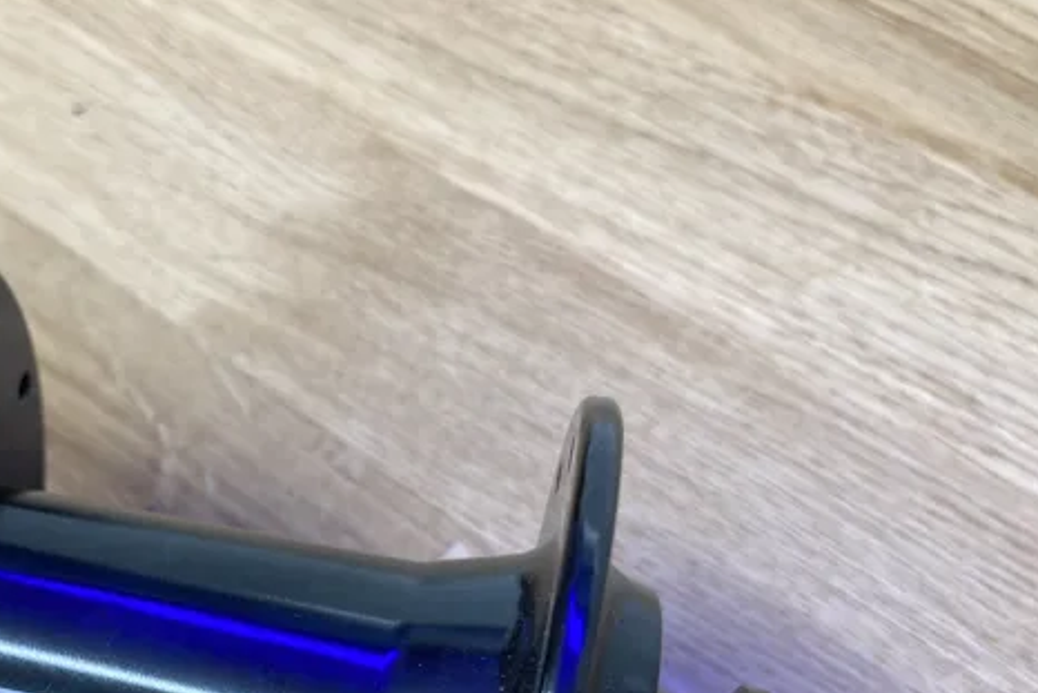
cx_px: 232
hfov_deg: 38.3
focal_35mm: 50
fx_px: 1442
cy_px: 646
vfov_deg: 26.0
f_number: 1.8
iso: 80
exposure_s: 1/50
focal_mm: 3.99
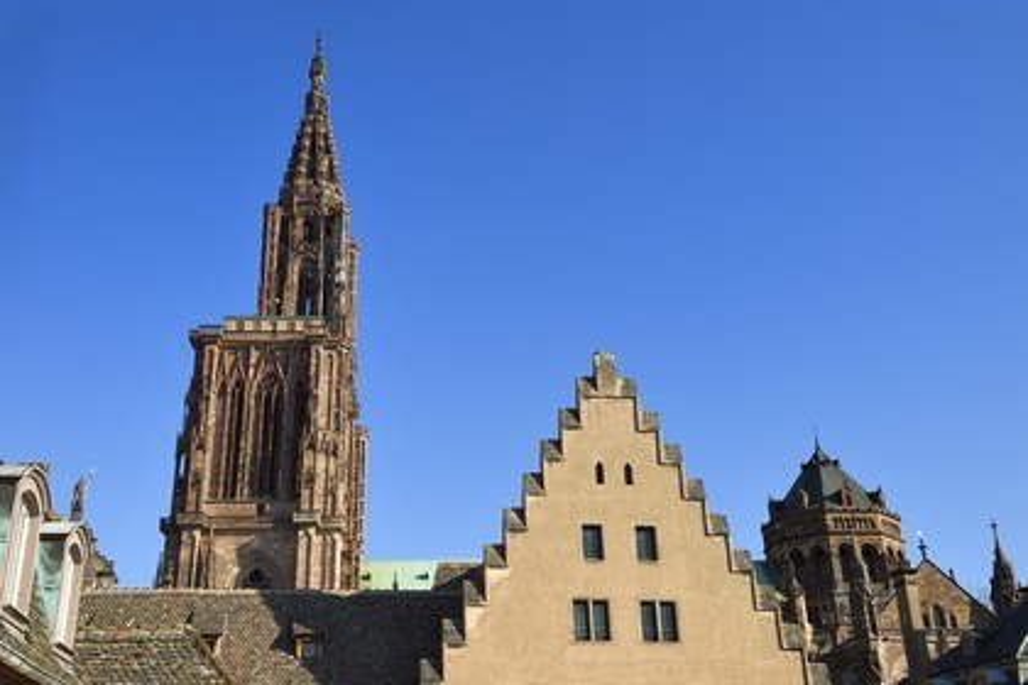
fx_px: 1085
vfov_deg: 35.1
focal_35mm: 38
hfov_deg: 50.7
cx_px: 514
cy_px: 342
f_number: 13
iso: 200
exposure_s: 1/250
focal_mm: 38
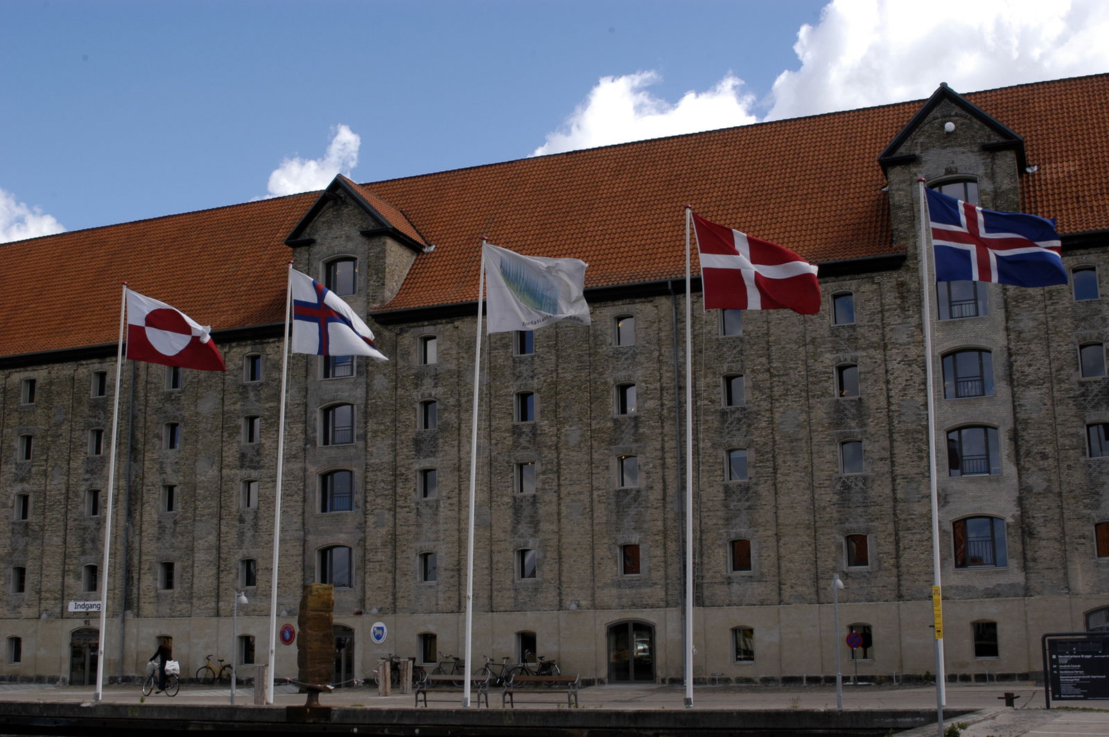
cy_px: 368
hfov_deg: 46.4
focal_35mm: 42
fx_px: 1292
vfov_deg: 31.8
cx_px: 554
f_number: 8
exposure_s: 1/250
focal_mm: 28
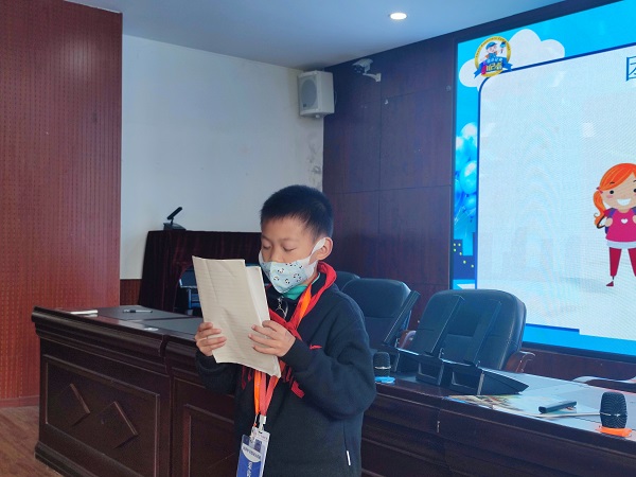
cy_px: 238
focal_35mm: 39
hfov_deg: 47.9
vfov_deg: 36.8
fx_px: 717
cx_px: 318
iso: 50
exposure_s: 1/120
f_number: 1.69
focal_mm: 6.72
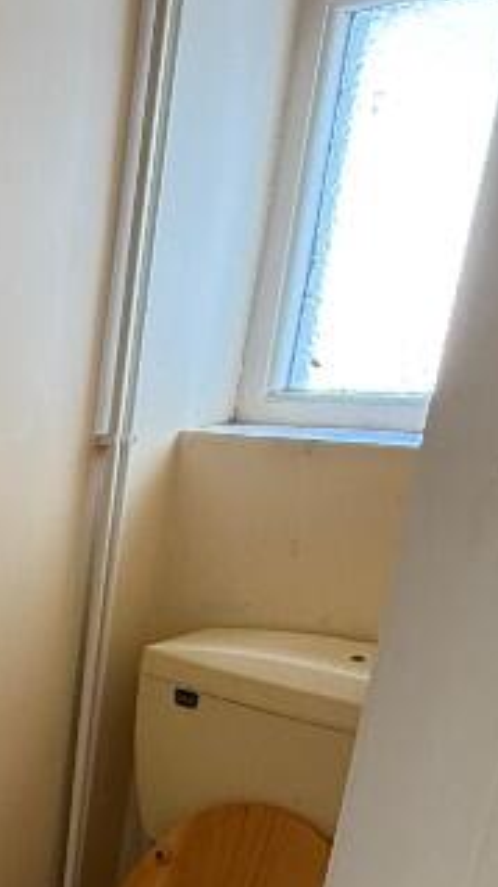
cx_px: -245
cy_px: 829
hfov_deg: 20.8
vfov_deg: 38.6
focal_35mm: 49
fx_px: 1152
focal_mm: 2.22
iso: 250
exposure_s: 1/99
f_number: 2.2
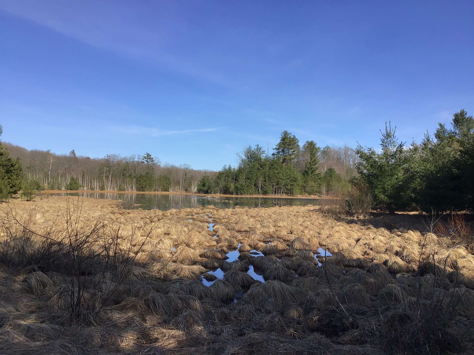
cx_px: 237
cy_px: 178
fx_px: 424
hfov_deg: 58.4
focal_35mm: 31
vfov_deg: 45.4
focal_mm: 3.3
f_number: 2.4
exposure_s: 1/1164
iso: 25
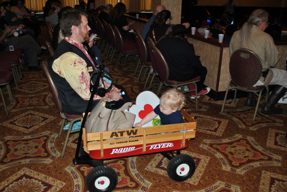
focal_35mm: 33
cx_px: 144
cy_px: 96
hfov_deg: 57.2
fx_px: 263
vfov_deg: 40.1
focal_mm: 22
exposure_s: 1/60
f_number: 4
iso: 200
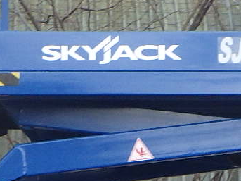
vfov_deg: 7.2
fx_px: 1413
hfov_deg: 9.7
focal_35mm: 203
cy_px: 251
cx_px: 188
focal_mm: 6.1
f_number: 3.8
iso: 250
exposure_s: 1/50
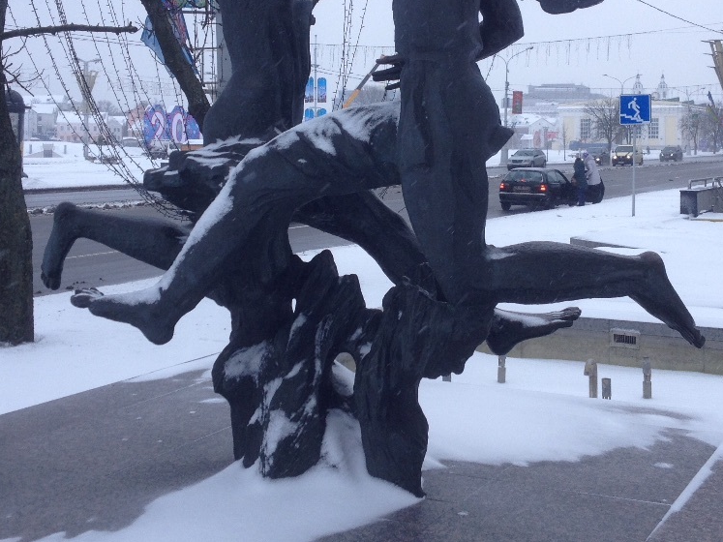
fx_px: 1253
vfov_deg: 24.2
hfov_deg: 32.2
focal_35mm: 60
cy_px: 151
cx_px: 386
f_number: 2.4
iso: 50
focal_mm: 4.28
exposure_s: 1/317
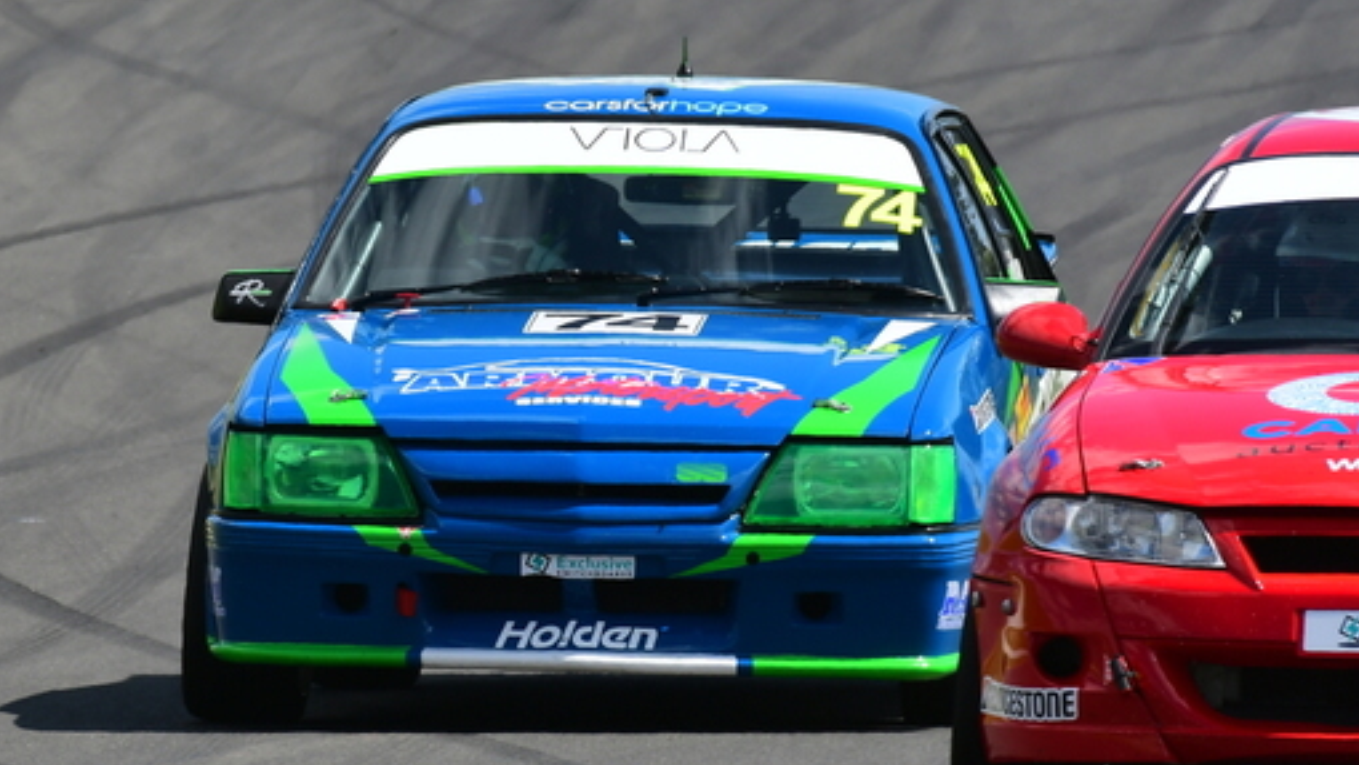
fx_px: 44364
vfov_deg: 1.0
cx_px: 442
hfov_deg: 1.8
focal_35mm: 1231
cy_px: 236
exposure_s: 1/500
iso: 320
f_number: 11
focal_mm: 500
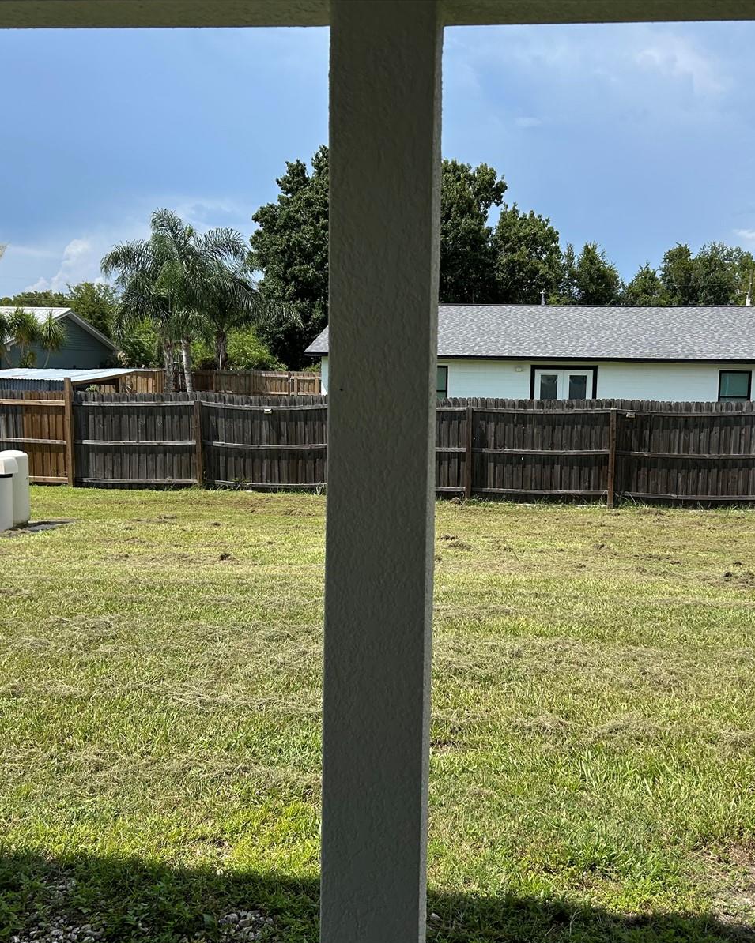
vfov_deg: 52.8
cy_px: 472
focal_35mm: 34
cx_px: 417
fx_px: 950
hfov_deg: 43.3
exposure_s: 1/3571
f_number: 1.5
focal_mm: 5.7
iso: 50
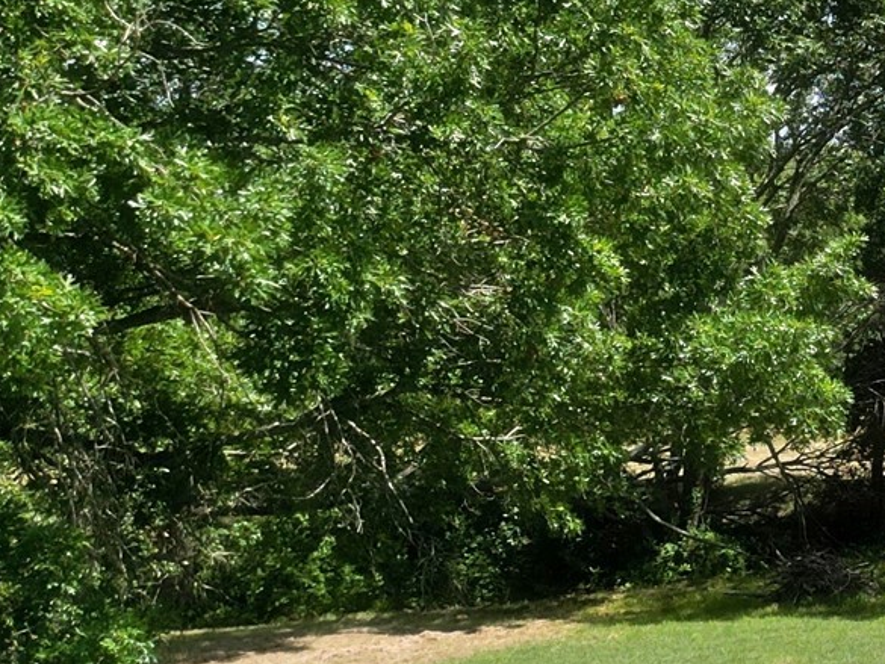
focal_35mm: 84
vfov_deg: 17.4
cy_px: 113
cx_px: 1440
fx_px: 2148
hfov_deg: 19.3
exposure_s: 1/2500
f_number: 1.7
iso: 110
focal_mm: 6.72
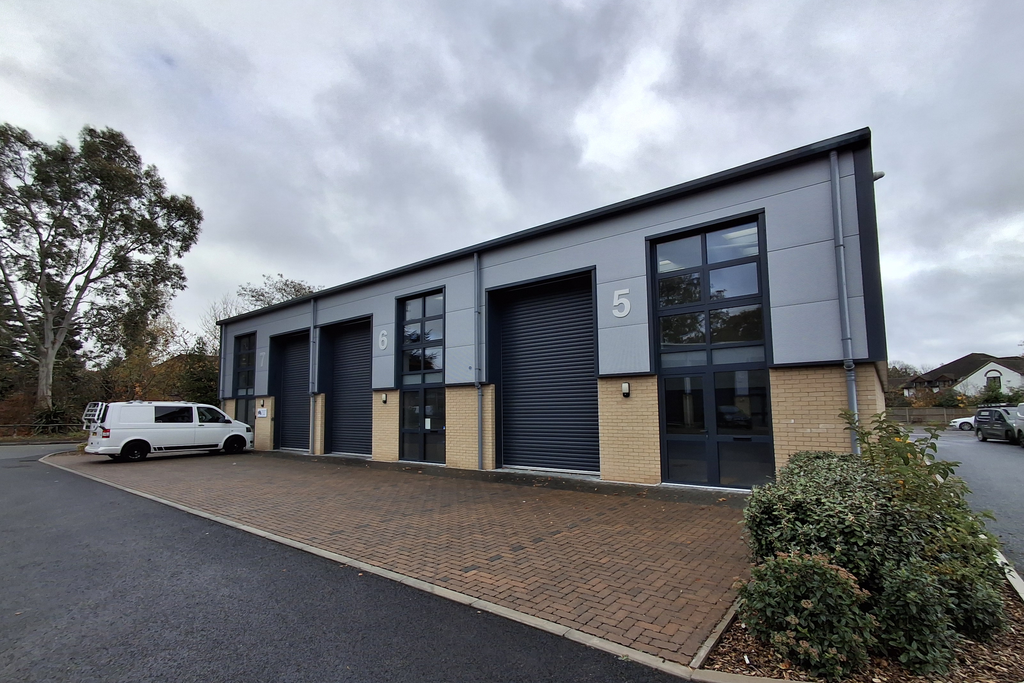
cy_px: 384
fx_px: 484
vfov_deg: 70.2
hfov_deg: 93.3
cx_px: 517
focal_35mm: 17
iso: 40
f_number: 2.2
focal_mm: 1.64
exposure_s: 1/966
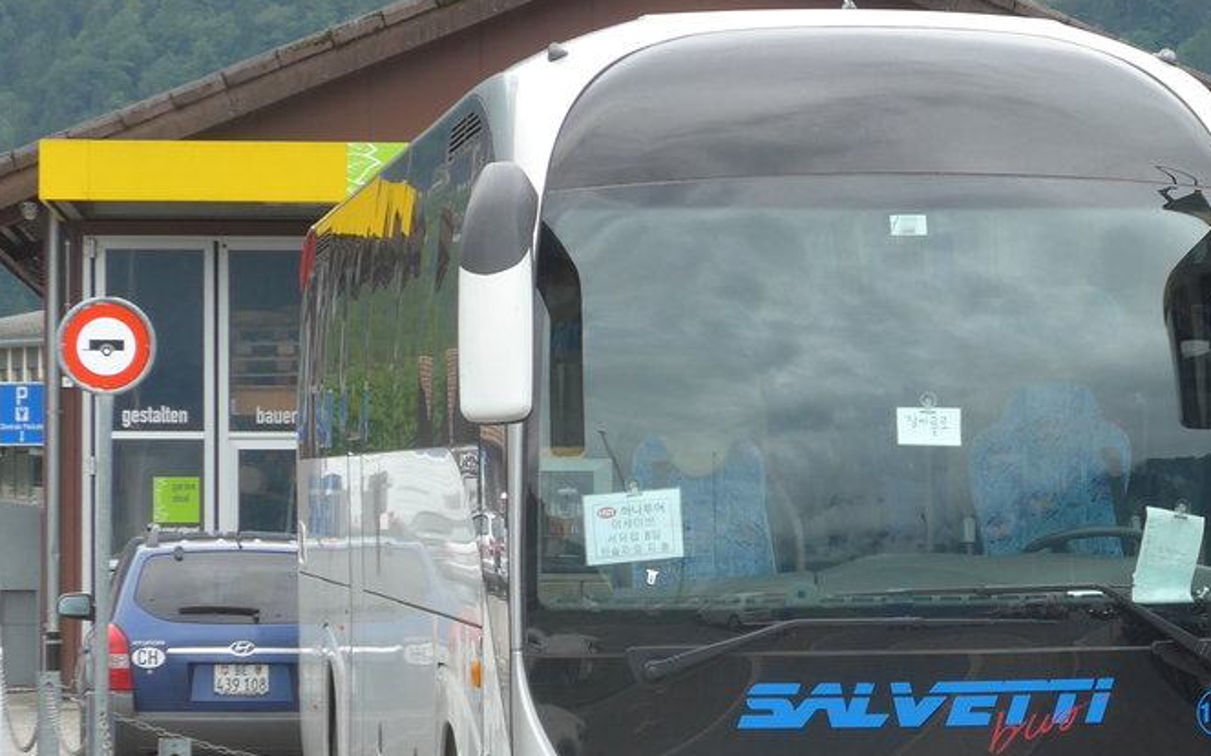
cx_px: 974
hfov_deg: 12.6
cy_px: 541
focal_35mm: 165
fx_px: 5444
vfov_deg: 7.9
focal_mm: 17
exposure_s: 1/200
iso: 160
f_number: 4.5
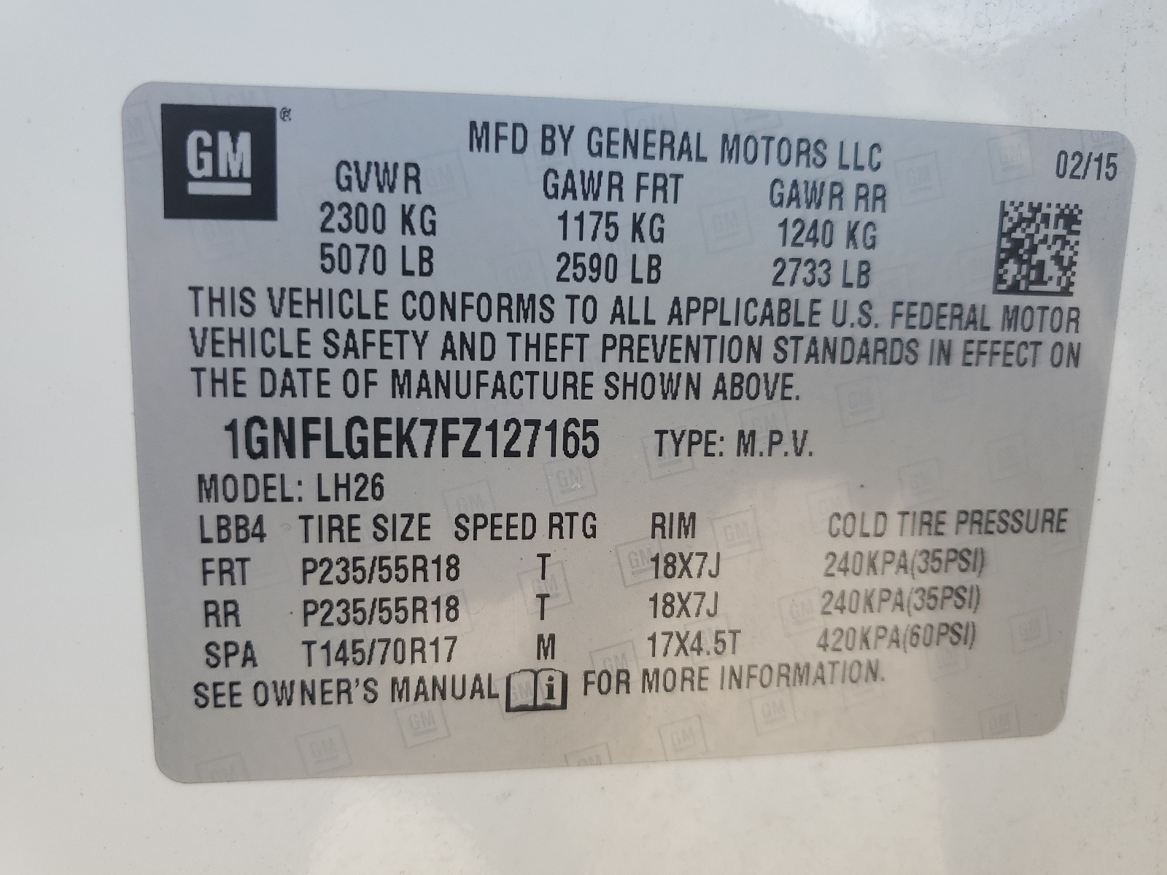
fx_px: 877
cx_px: 584
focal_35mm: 26
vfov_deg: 53.1
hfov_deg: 67.3
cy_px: 438
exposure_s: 1/182
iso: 50
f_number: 1.5
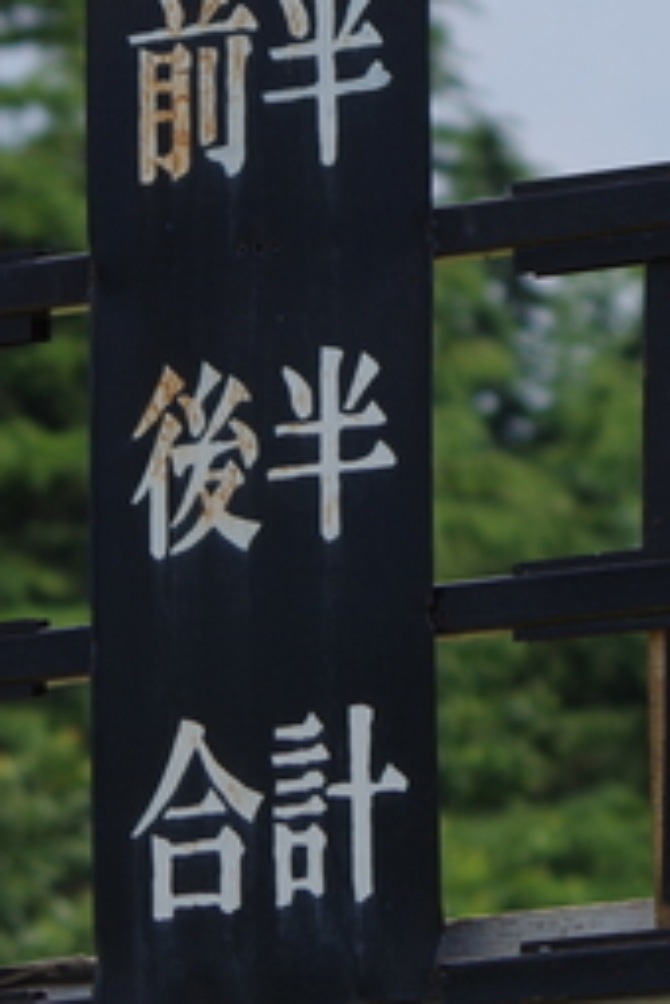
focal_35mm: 797
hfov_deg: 1.7
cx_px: 386
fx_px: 22248
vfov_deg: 2.6
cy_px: 152
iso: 200
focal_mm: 170
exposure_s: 1/800
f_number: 7.1
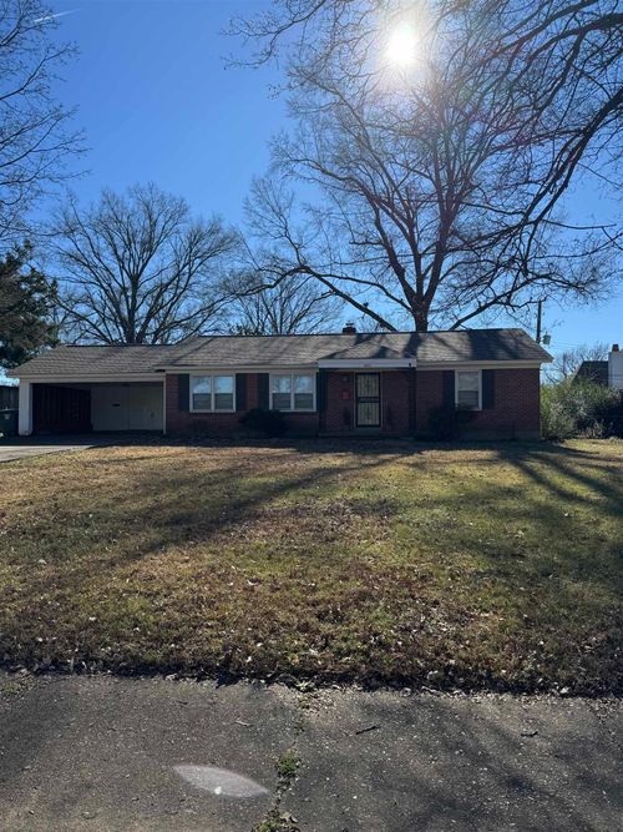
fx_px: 576
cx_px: 312
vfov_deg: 71.6
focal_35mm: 24
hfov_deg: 56.8
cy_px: 416
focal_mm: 6.76
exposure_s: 1/4049
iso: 80
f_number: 1.78
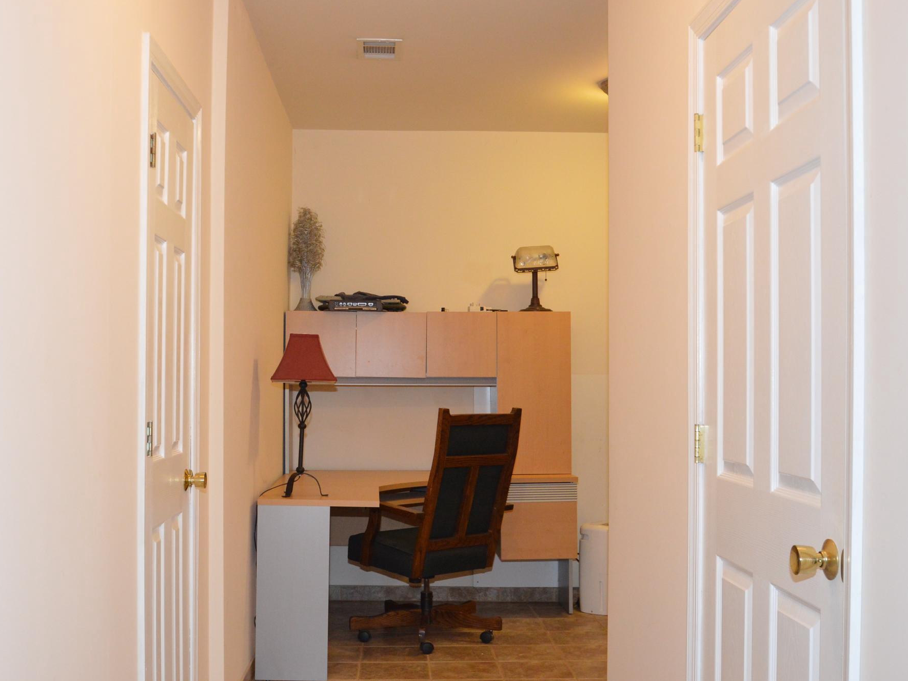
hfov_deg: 46.7
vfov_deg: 36.0
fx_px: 1049
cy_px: 339
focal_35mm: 40
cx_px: 397
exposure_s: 1/60
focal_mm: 24
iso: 1800
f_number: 4.5
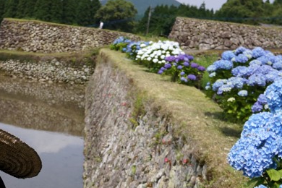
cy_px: 229
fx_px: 493
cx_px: 91
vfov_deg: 20.1
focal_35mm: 63
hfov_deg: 31.6
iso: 400
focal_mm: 16
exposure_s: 1/2000
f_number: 7.1
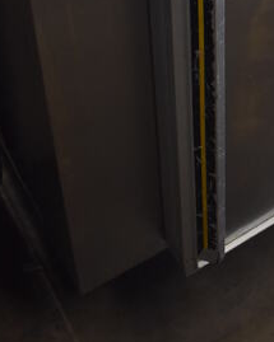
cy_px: -229
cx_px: 269
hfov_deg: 17.5
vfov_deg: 18.5
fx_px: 872
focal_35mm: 86
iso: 1100
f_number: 3.5
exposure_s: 1/125
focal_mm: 18
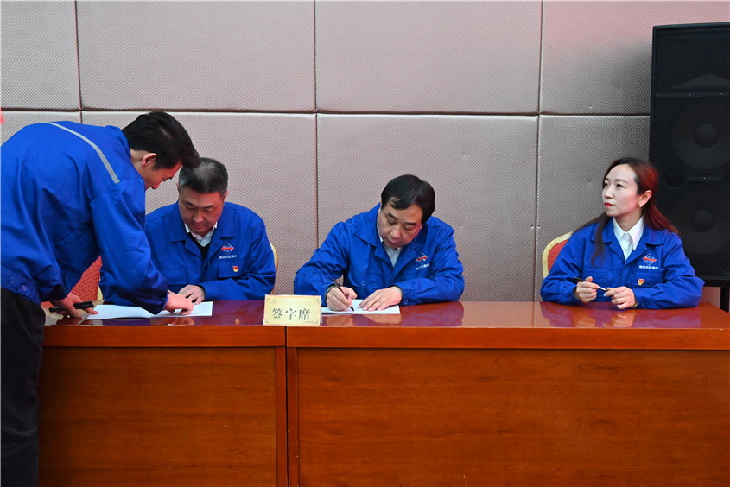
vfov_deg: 36.0
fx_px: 750
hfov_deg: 51.9
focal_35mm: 37
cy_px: 244
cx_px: 365
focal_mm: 37
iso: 3200
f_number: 4
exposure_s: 1/100
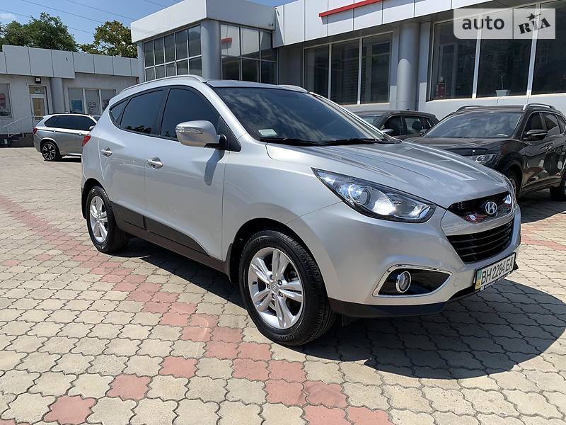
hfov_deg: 67.3
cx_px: 283
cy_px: 212
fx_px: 425
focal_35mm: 26
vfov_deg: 53.1
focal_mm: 4.2
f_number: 1.8
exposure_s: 1/2915
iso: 25
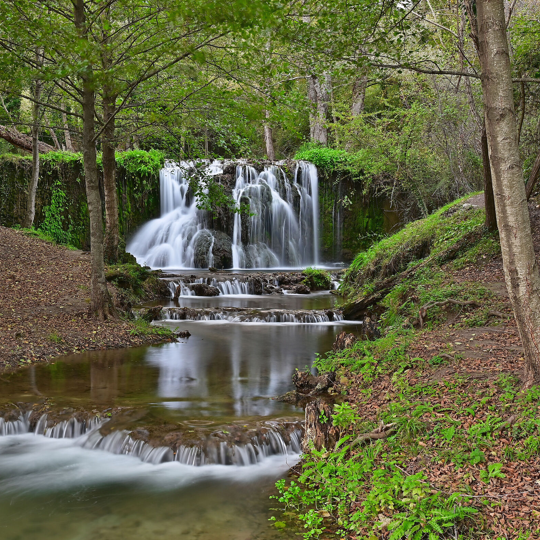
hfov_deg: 34.4
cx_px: 187
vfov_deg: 34.7
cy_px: 271
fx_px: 865
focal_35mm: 49
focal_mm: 38
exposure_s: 2
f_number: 13
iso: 100
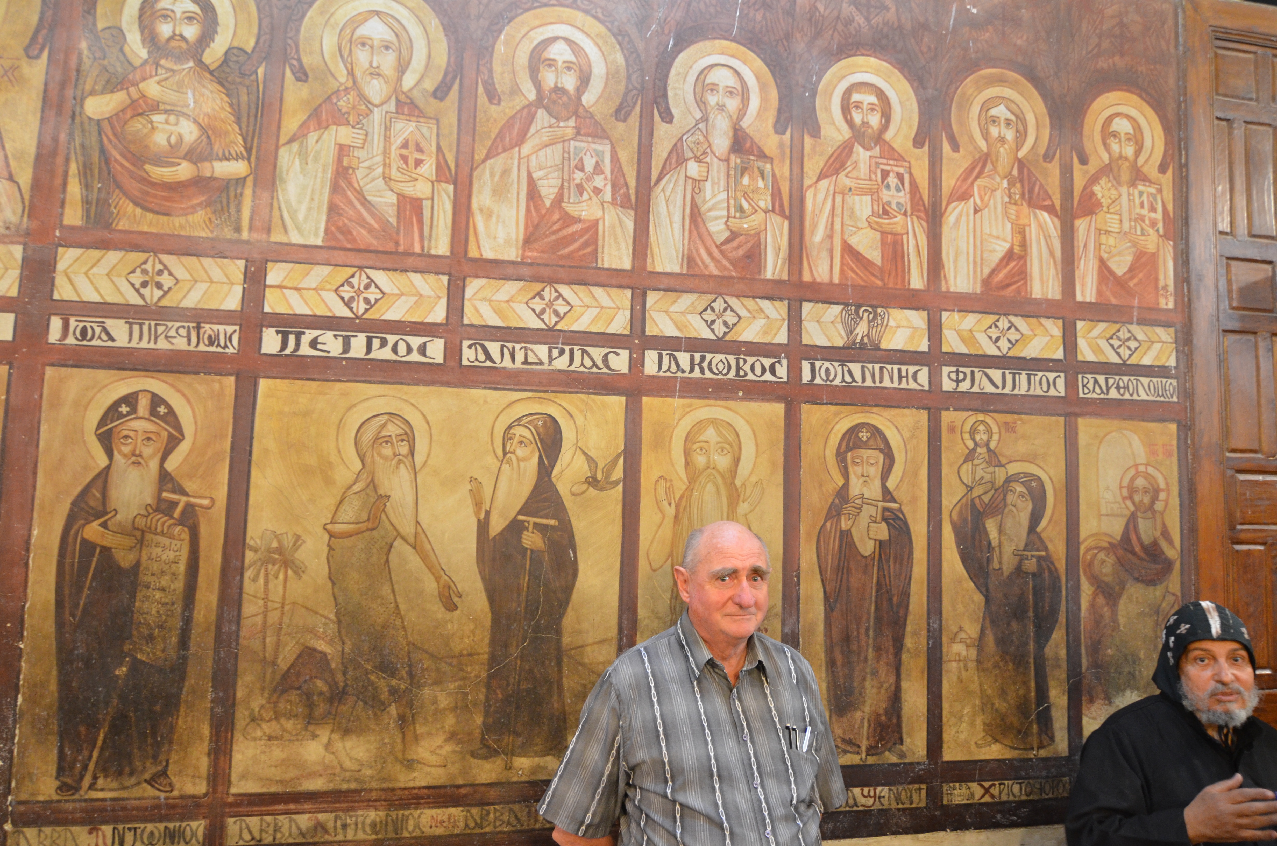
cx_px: 638
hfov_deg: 73.9
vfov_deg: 52.9
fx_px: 850
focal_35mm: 24
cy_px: 423
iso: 1400
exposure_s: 1/30
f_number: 2.8
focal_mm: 16
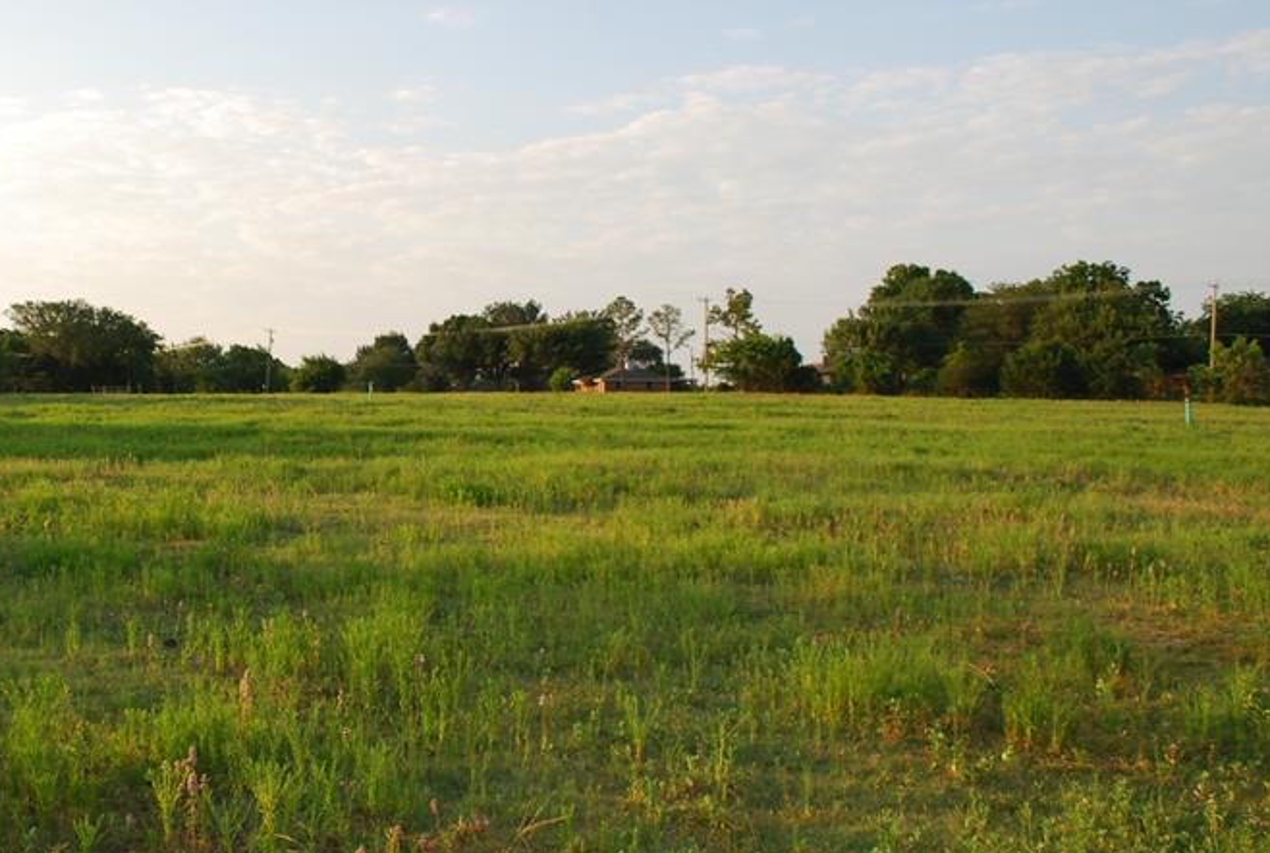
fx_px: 1485
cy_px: 414
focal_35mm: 42
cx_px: 320
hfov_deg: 44.8
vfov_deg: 32.0
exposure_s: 1/200
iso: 100
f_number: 4.5
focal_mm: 18
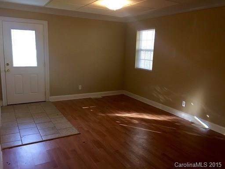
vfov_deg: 48.2
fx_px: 188
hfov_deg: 61.7
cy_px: 84
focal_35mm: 29
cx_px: 112
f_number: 2.2
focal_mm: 4.15
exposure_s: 1/30
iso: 32
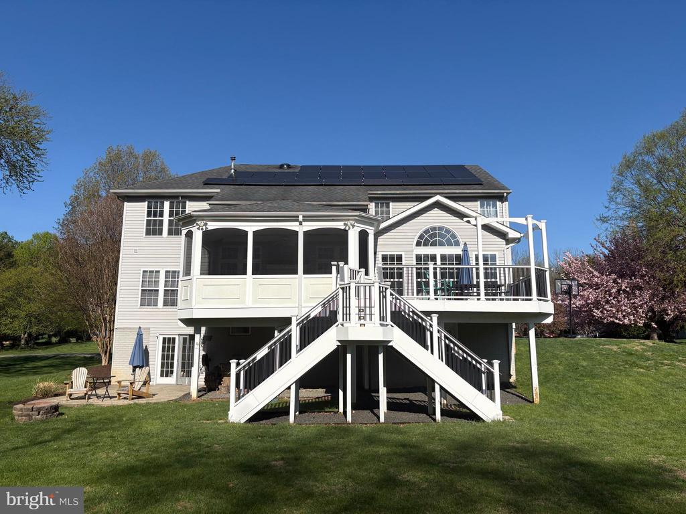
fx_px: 515
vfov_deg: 53.1
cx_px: 343
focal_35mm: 26
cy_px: 257
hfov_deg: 67.3
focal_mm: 5.96
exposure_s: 1/6329
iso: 50
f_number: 1.6
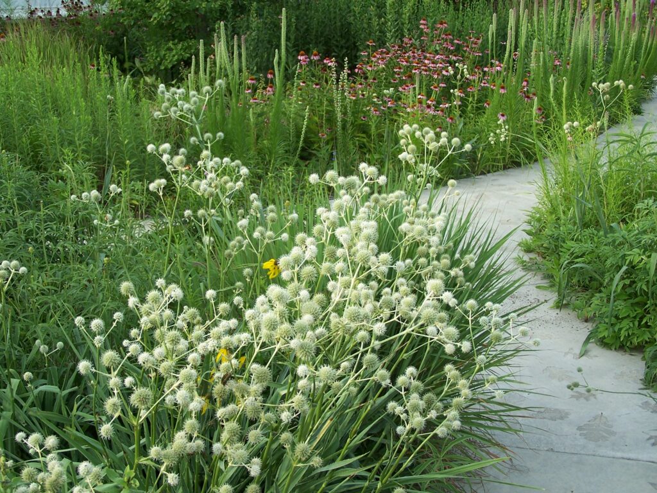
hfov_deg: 37.5
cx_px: 328
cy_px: 246
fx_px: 968
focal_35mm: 51
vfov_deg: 28.6
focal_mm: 8.5
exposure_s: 1/250
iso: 80
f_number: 3
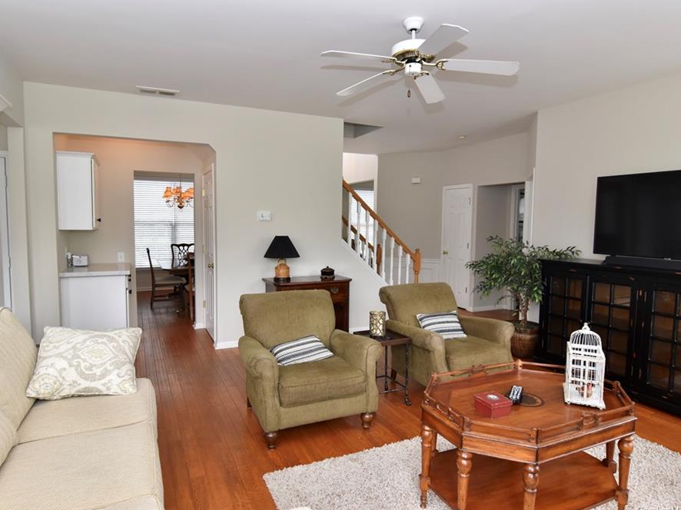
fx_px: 393
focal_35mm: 20
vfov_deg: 65.9
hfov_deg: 81.7
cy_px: 255
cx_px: 326
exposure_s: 1/60
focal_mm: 12
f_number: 7.1
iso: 800
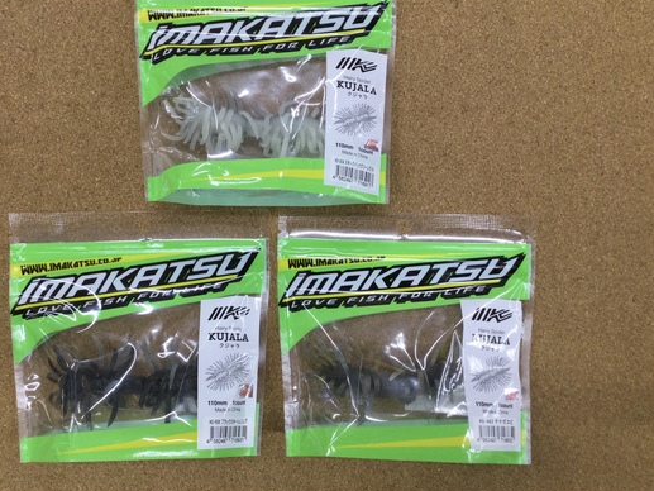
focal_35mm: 36
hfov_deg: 51.1
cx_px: 276
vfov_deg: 39.6
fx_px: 680
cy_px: 215
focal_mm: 3.3
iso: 25
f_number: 2.4
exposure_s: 1/40
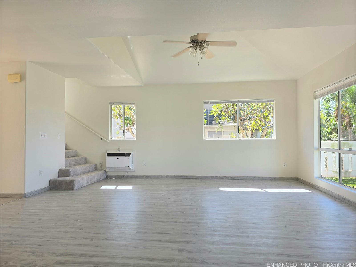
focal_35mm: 23
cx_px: 178
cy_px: 134
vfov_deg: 58.9
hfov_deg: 73.9
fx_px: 237
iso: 16
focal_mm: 6.3
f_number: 1.7
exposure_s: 1/120
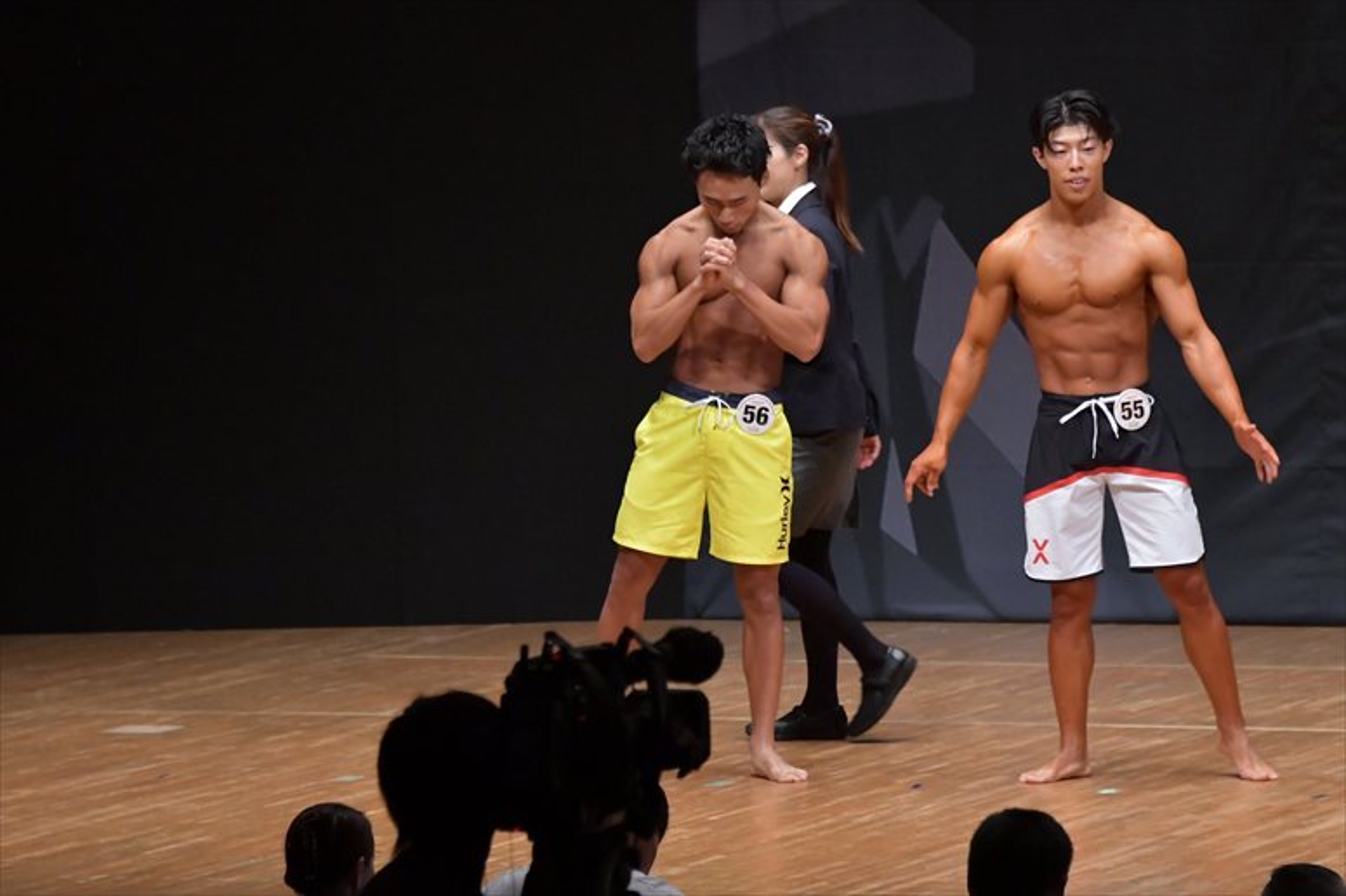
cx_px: 673
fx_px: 10090
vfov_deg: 5.1
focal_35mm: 270
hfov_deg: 7.6
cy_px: 448
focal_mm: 180
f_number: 5.6
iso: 6400
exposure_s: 1/400
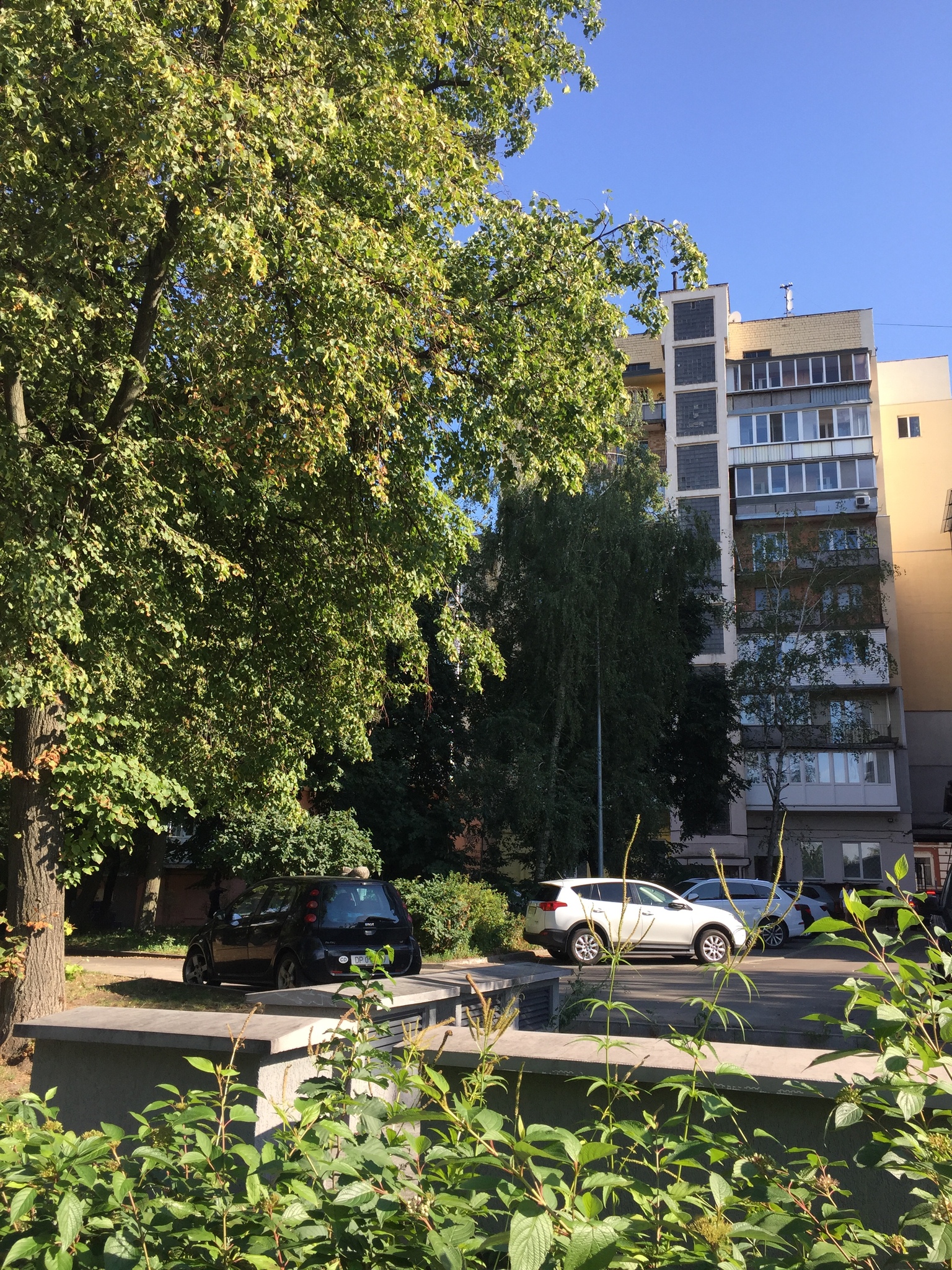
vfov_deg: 61.7
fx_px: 1063
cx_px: 476
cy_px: 635
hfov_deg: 48.2
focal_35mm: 29
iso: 32
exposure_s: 1/719
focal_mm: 4.15
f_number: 2.2
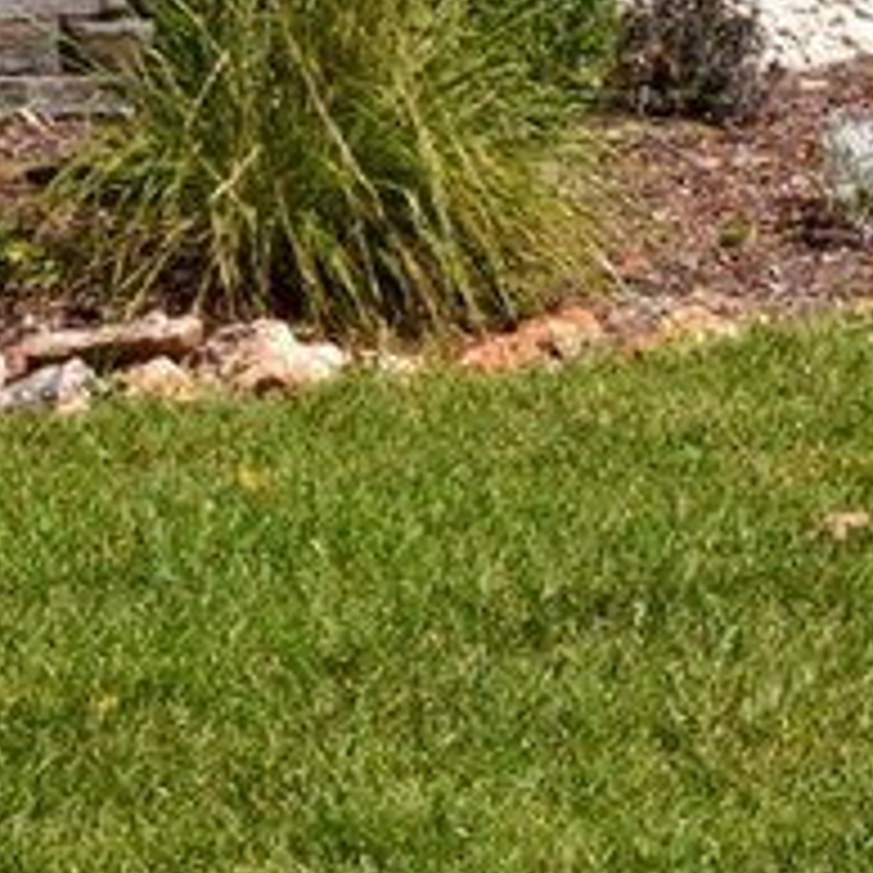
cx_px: 1055
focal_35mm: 228
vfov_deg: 7.5
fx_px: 6505
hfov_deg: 7.6
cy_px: -587
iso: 100
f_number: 11
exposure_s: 1/200
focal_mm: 32
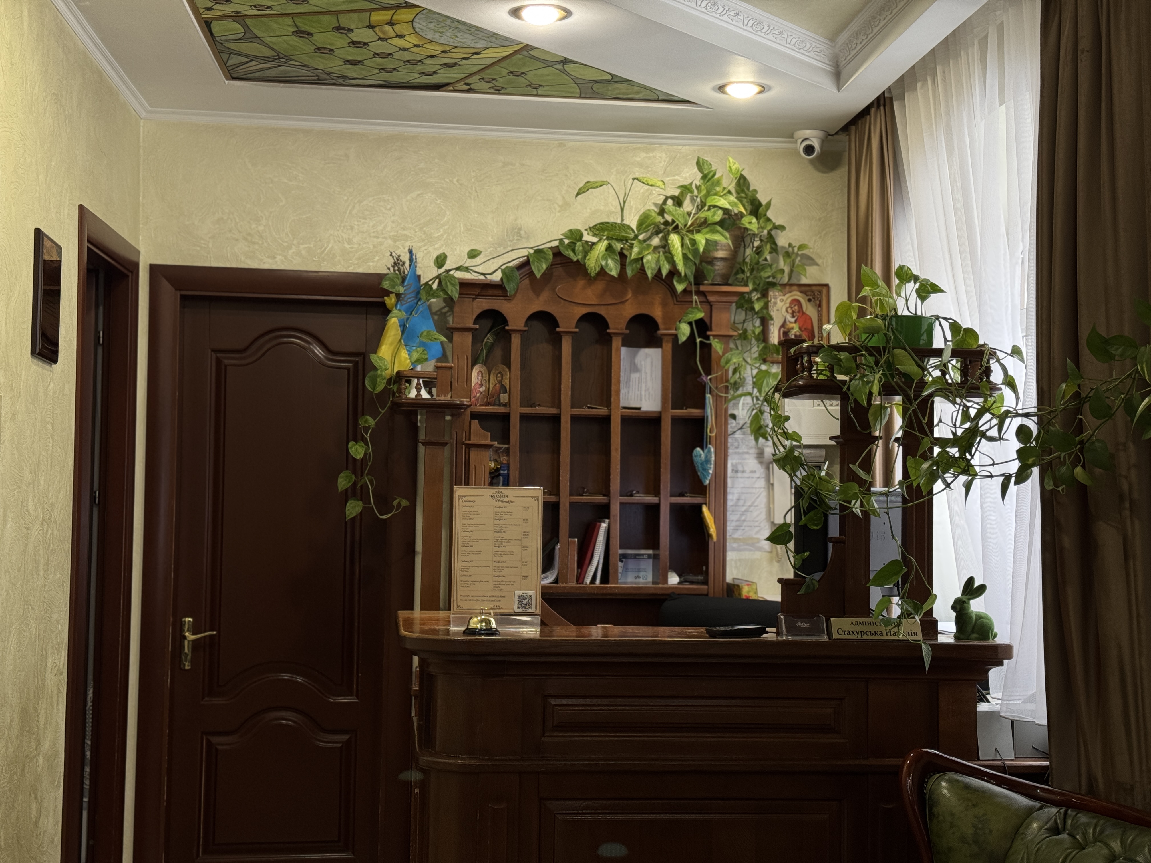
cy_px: 432
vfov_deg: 30.3
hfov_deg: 39.7
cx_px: 576
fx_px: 1596
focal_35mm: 48
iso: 100
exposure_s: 1/50
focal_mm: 6.76
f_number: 1.78
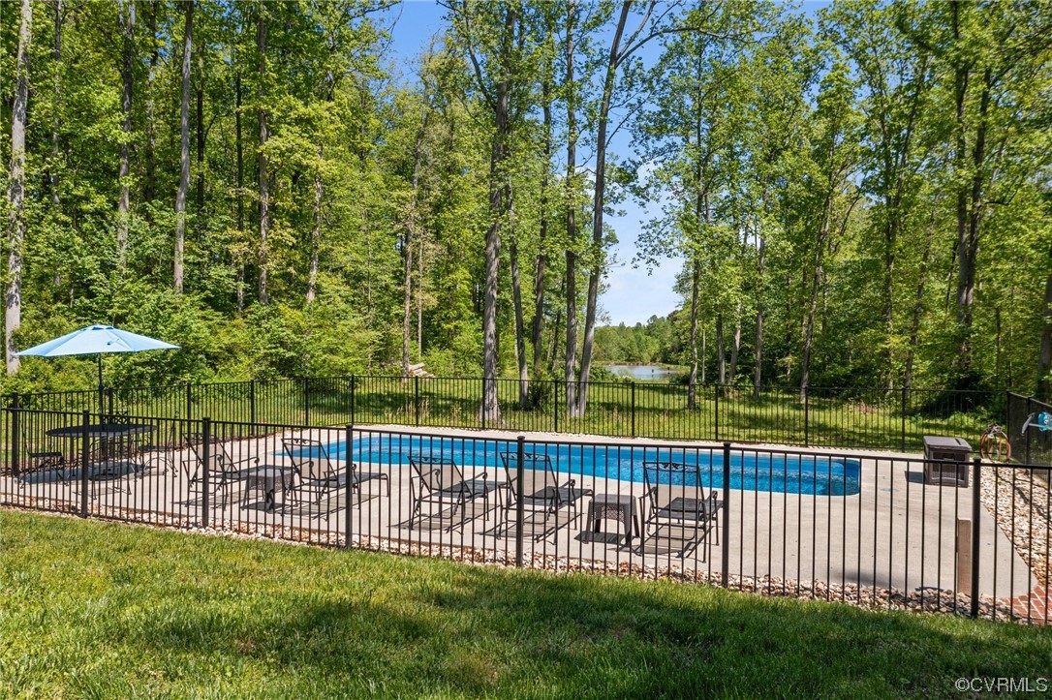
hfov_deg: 65.5
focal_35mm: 28
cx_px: 526
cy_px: 350
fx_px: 818
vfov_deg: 46.4
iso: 100
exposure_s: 1/200
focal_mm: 10.26
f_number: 4.5
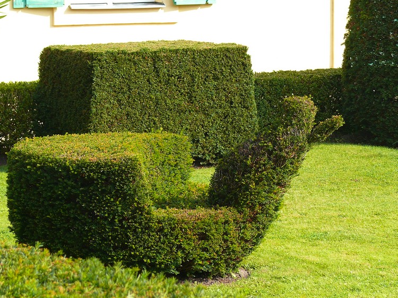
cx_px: 199
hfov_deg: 11.8
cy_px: 149
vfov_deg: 8.8
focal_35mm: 168
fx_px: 1931
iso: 100
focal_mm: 25
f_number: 4
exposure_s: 1/100
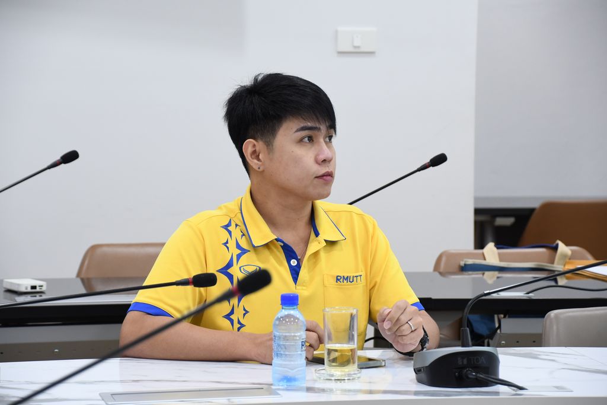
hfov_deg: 15.2
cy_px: 202
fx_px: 2276
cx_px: 304
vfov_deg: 10.2
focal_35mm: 135
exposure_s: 1/30
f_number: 5.3
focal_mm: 90
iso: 1000
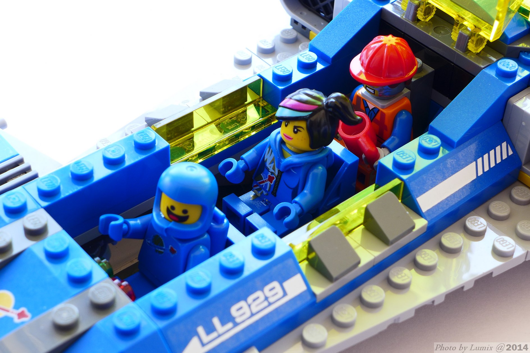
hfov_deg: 28.8
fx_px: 1031
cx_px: 265
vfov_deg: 19.5
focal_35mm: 70
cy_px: 176
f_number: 4.5
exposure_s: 1/10
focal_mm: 13.7
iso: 80
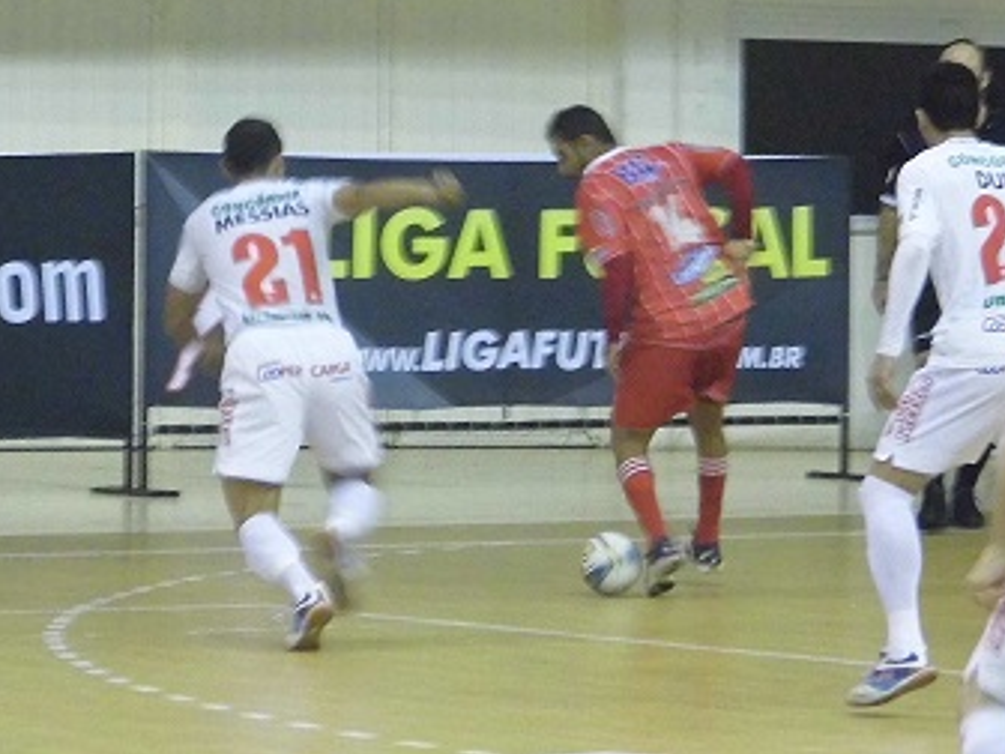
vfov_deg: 4.8
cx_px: 281
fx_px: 8913
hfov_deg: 6.4
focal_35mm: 307
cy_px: 494
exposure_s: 1/40
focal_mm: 32.1
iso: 800
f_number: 5.1
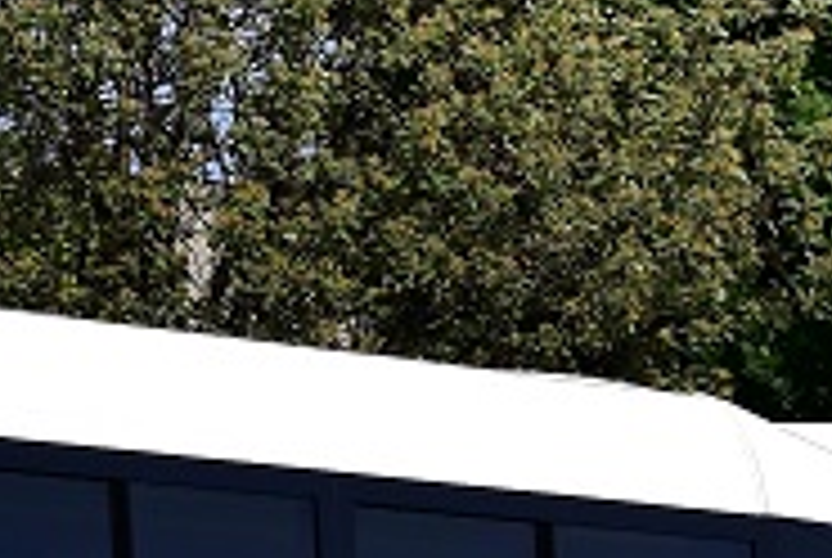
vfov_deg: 2.7
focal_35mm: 505
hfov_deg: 4.1
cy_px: 729
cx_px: 13
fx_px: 11690
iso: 100
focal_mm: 52
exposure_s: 1/500
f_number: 8
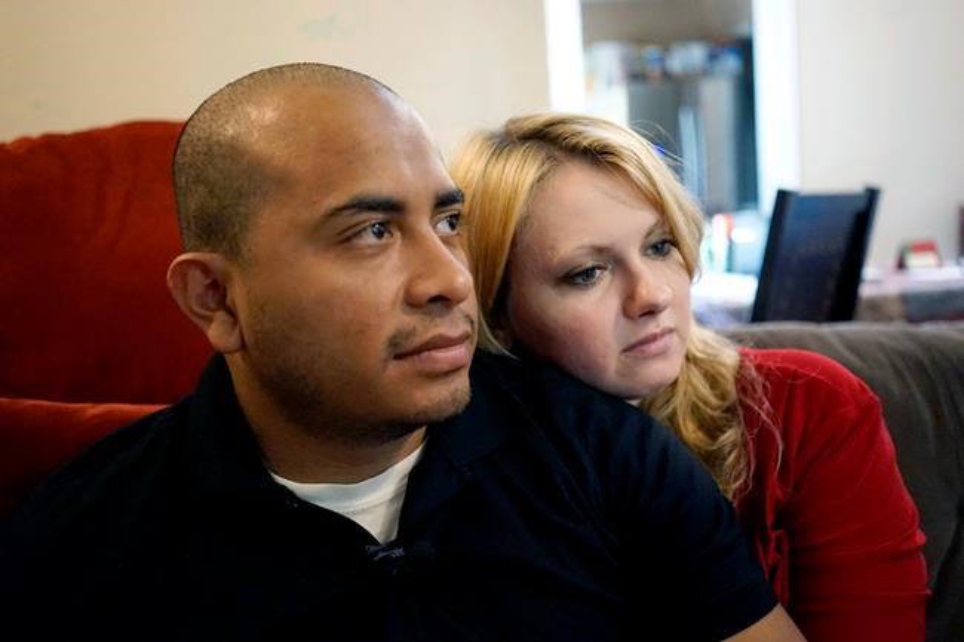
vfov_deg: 37.8
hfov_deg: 54.4
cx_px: 482
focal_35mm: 35
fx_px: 937
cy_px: 321
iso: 6400
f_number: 2.8
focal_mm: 35
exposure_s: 1/125
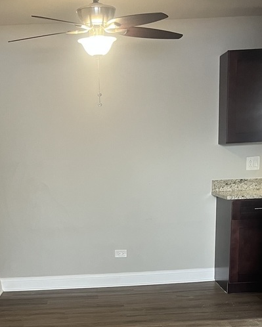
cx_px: 108
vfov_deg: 31.9
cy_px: 315
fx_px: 533
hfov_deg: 27.6
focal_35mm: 55
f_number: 1.6
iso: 250
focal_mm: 5.1
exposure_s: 1/60
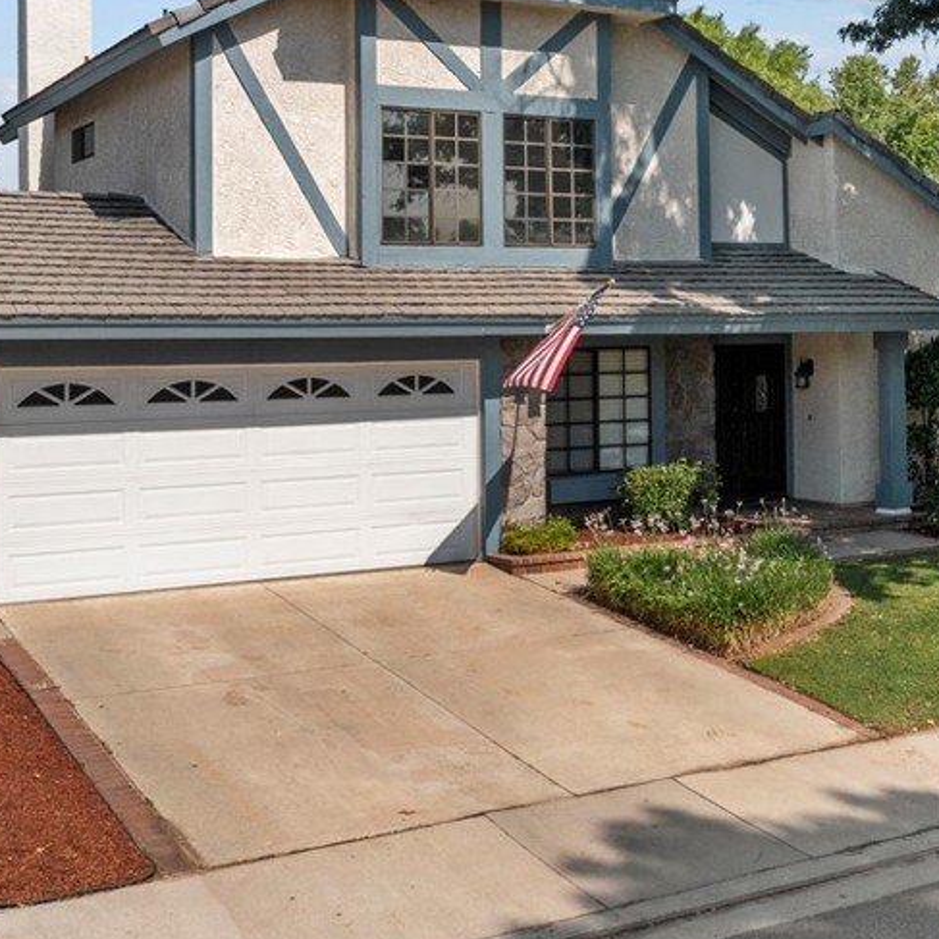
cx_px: 683
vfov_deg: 33.8
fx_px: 1534
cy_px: 349
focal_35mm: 50
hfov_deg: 33.5
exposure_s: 1/1250
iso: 100
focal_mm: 10.26
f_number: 6.3
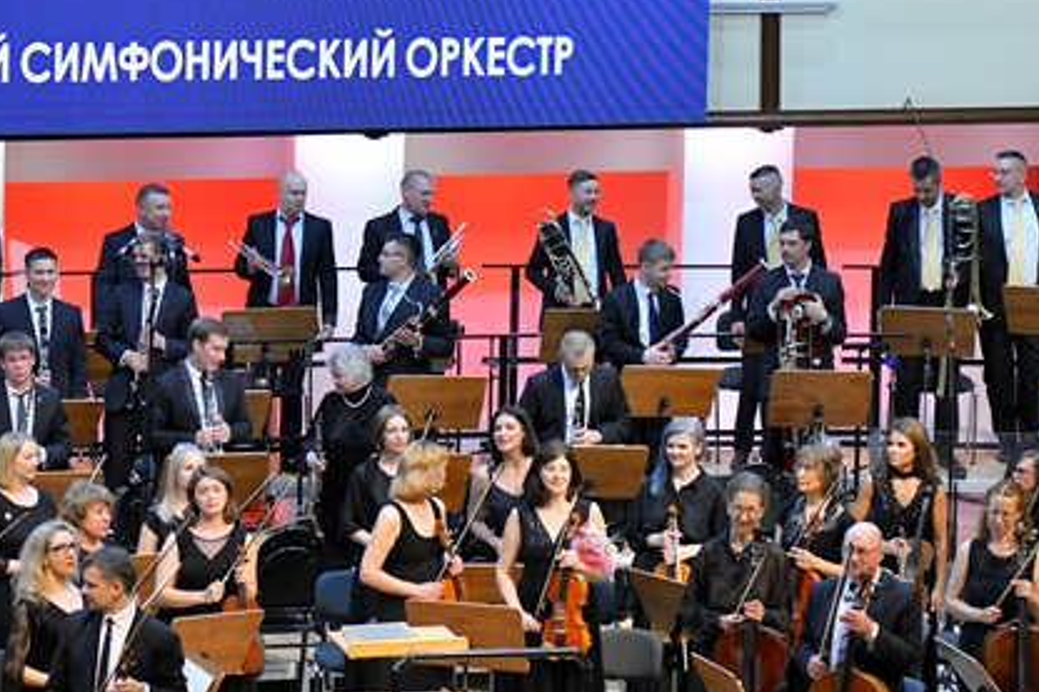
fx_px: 5683
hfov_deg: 10.4
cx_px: 25
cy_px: 156
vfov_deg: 7.0
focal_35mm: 197
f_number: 4.5
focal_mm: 80
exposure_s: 1/200
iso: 2000
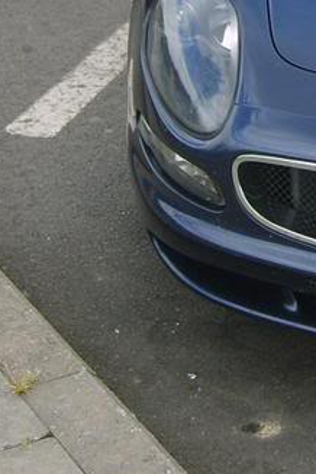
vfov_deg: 17.4
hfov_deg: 11.9
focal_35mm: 114
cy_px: -23
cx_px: 316
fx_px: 1501
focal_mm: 5.8
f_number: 2.8
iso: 50
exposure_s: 1/250
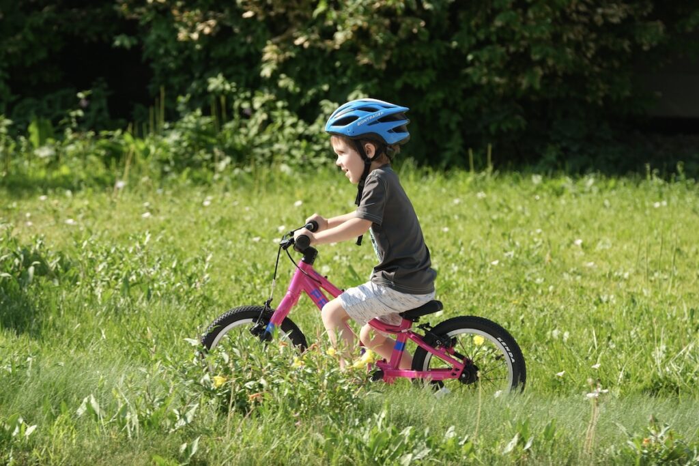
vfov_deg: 7.4
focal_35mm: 186
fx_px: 3612
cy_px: 233
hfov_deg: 11.1
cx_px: 350
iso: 125
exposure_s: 1/450
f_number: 4
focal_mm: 124.3
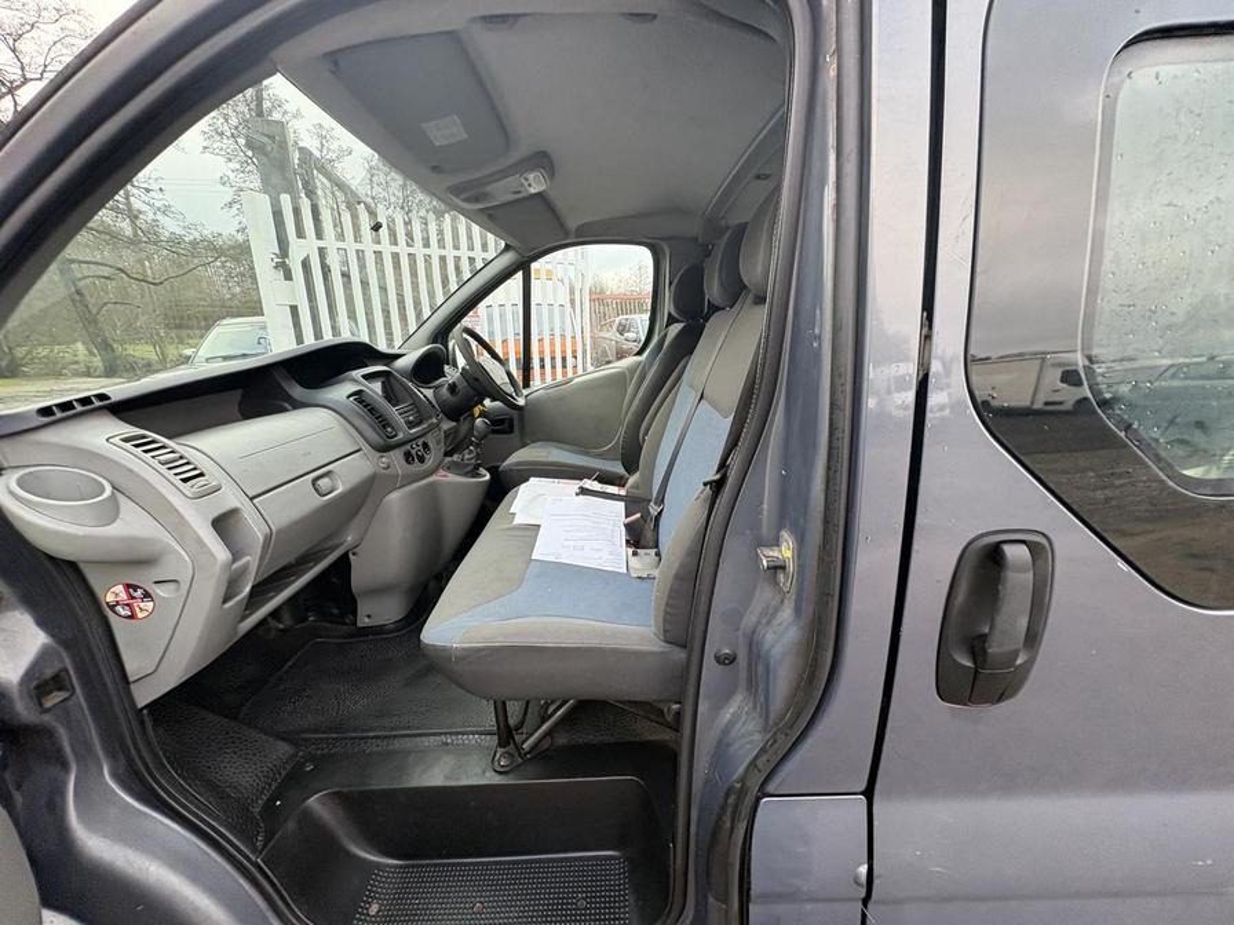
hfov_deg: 102.1
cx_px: 617
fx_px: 499
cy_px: 462
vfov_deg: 85.7
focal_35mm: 14
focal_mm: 2.22
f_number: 2.2
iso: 125
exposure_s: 1/99
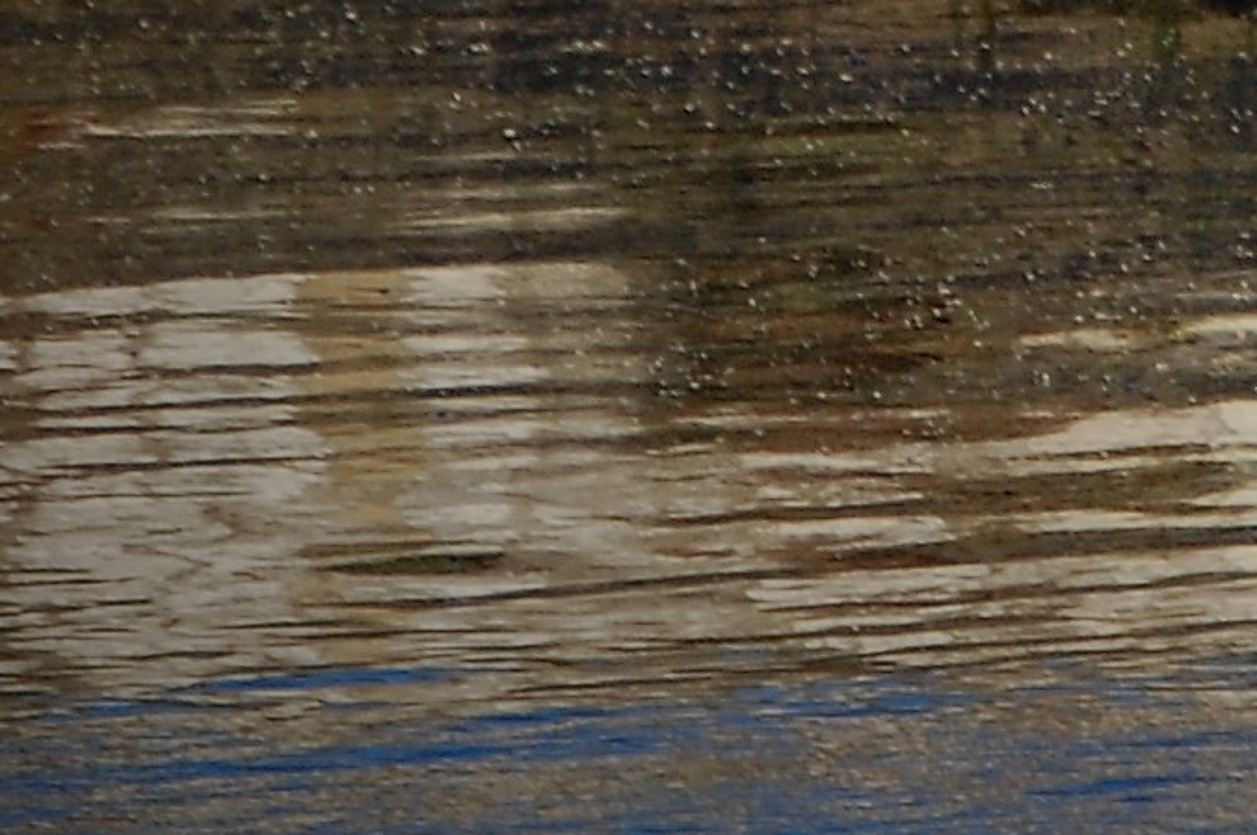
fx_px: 36653
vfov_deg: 1.3
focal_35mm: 1051
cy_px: -325
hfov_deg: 2.0
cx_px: 1483
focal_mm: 200
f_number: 5.6
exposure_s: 1/1600
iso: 400
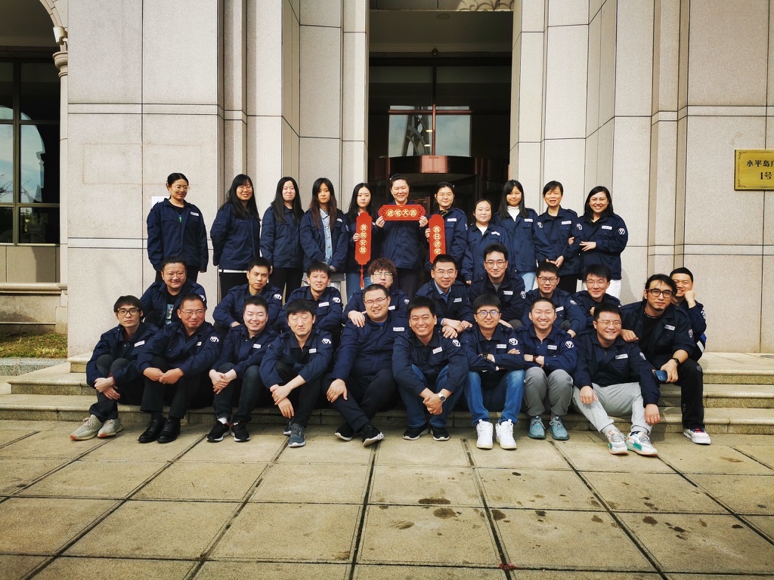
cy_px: 290
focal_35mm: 27
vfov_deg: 51.4
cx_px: 387
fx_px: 604
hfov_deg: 65.3
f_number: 1.6
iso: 50
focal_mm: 5.56
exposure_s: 1/1366
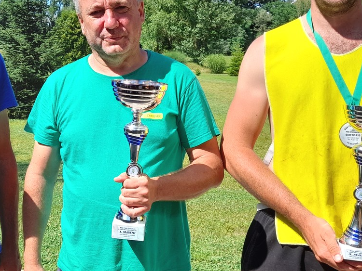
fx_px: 502
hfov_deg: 39.3
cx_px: 126
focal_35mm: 48
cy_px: 132
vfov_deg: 30.3
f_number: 2
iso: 20
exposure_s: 1/639
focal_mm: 4.6
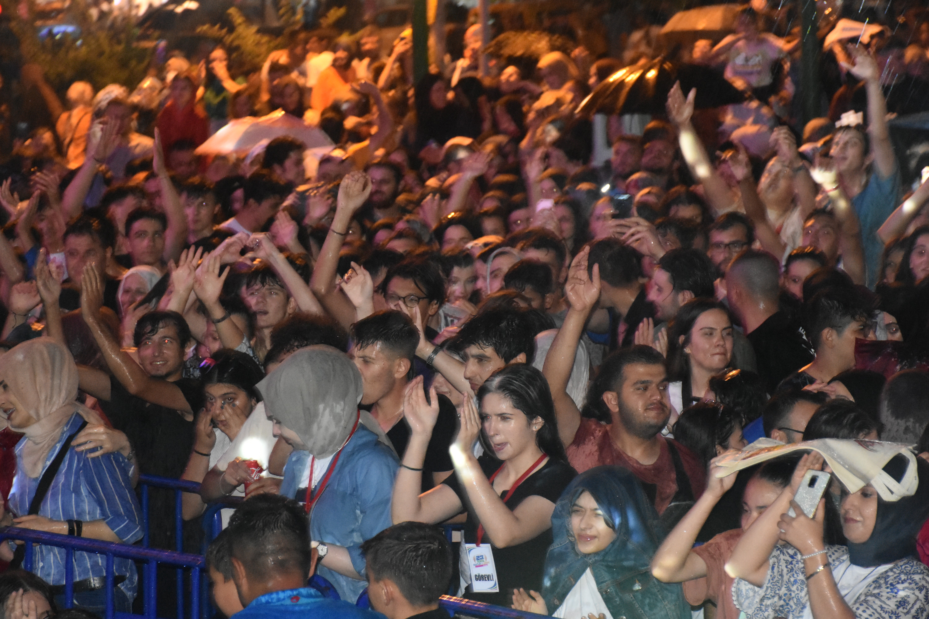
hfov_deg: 15.2
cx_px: 464
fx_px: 3483
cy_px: 310
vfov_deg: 10.2
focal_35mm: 135
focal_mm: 90
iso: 6400
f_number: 5.3
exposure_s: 1/60
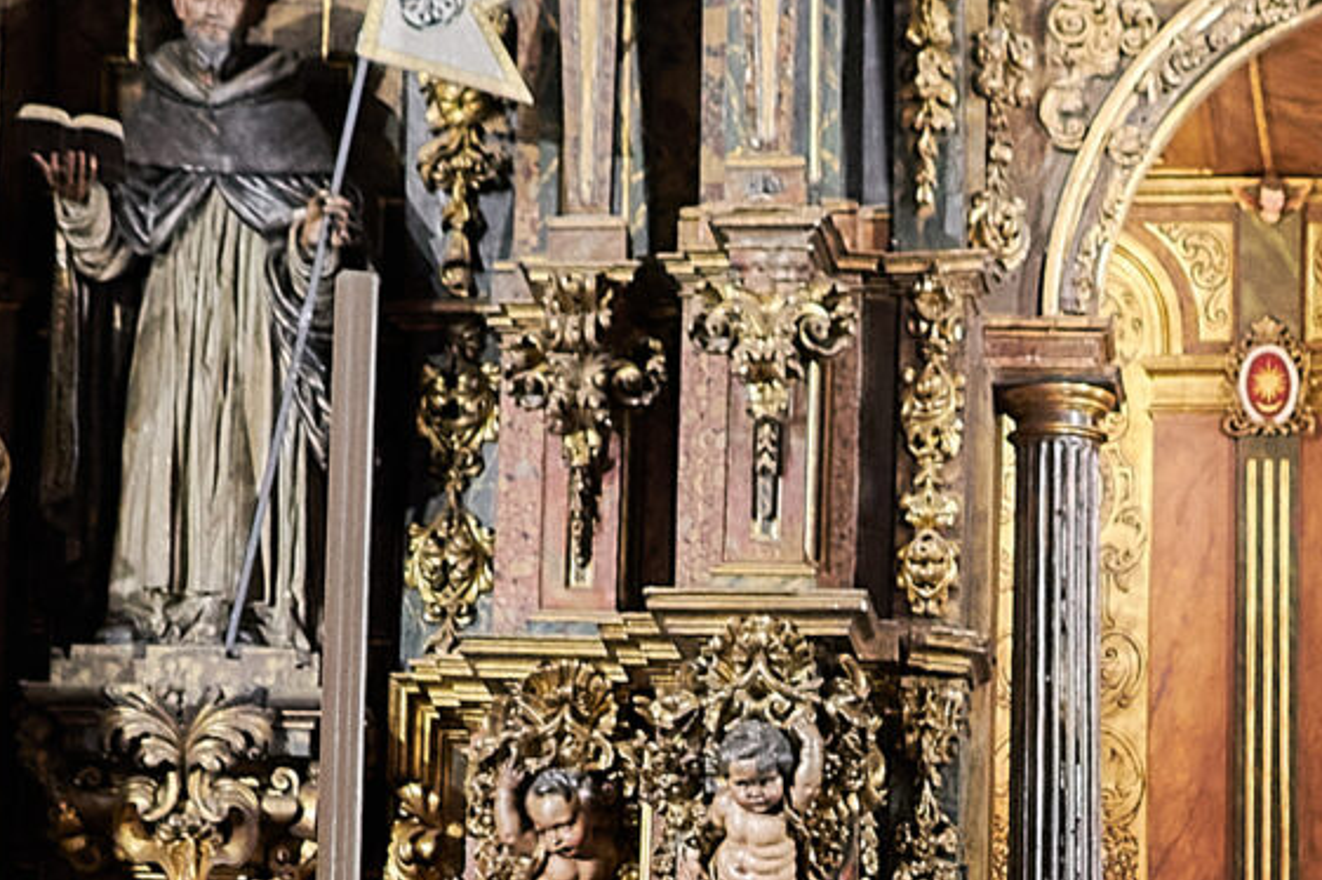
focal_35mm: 237
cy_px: 1249
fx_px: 8698
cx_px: 1327
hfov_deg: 8.6
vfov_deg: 5.7
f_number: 2.8
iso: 1600
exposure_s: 1/80
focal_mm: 35
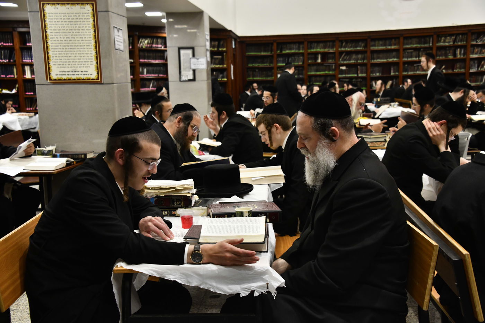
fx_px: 647
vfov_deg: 28.1
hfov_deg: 41.1
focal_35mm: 48
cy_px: 162
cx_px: 242
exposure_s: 1/125
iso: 1250
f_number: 5.6
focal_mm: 48
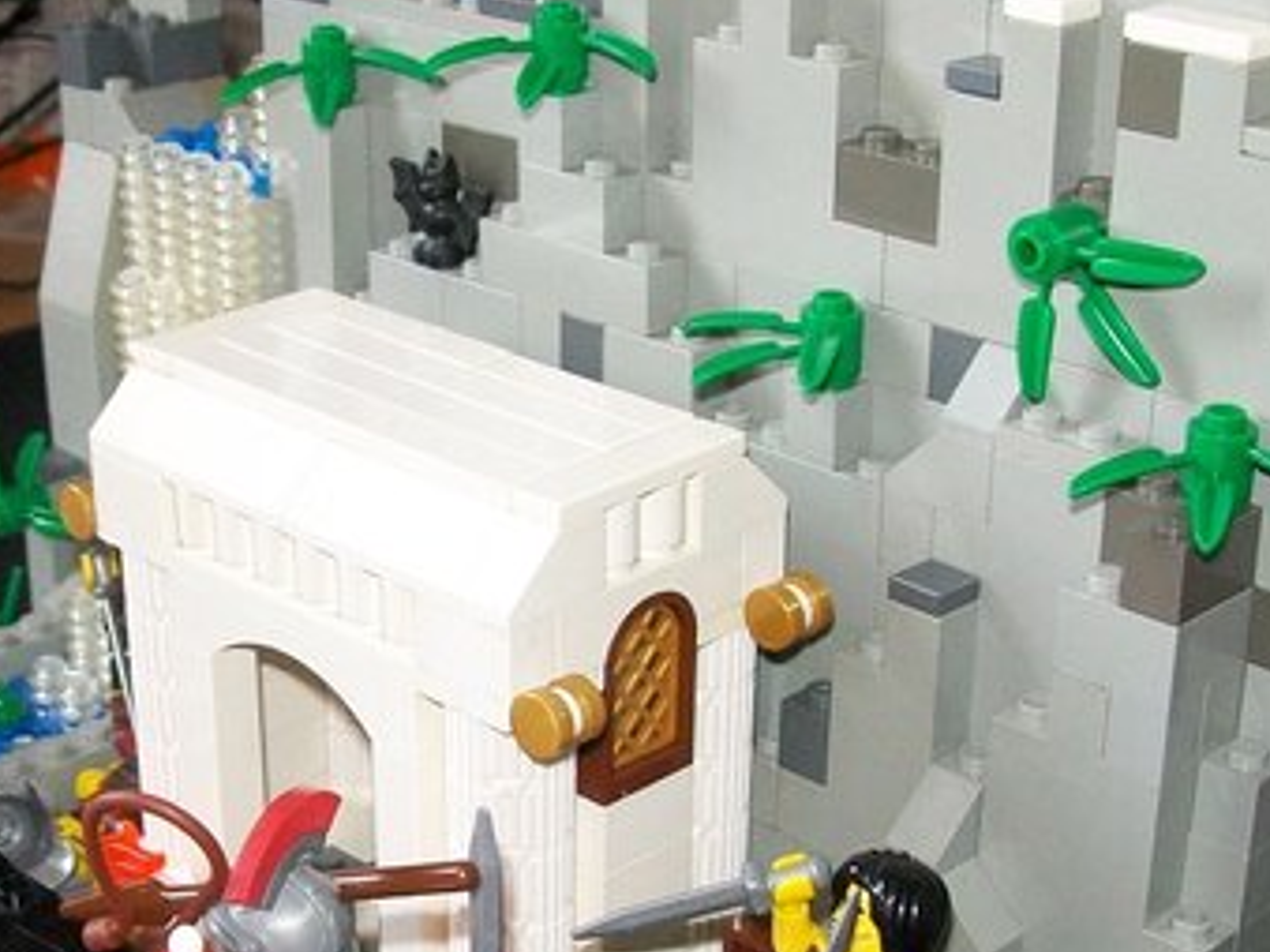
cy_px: 652
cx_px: 393
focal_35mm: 68
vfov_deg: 21.5
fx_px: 2494
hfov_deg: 28.3
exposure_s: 1/60
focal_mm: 6
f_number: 2.7
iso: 160
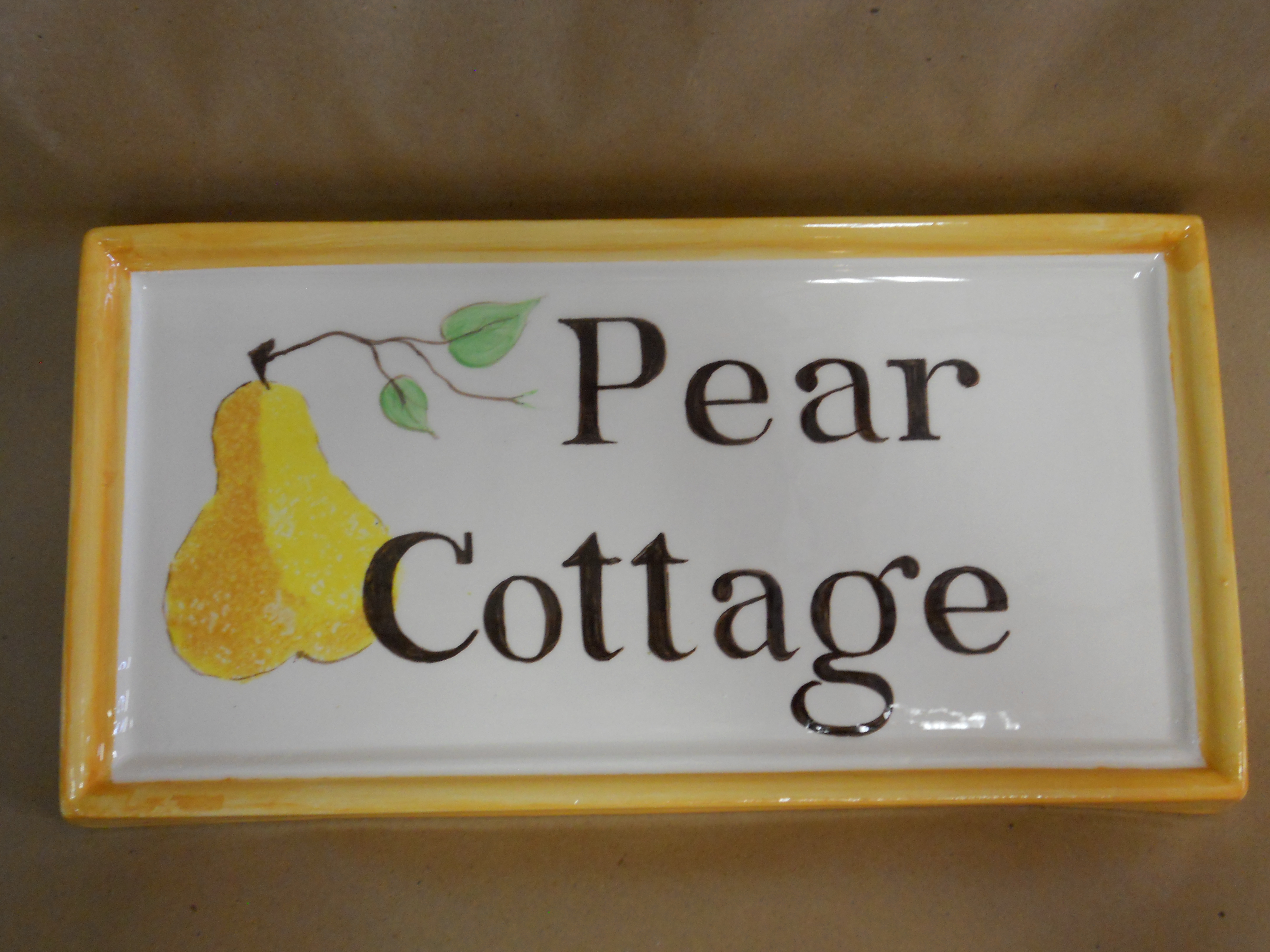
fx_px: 1394
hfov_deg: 49.0
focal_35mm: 38
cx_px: 635
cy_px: 476
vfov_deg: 37.7
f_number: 3.9
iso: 320
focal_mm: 6.9
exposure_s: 1/30
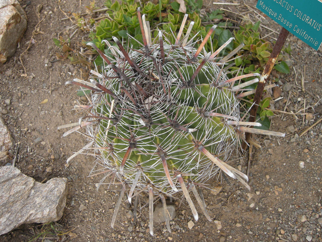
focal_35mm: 35
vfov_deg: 40.7
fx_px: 326
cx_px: 161
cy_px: 121
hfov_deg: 52.6
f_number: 3.8
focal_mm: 7.5
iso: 64
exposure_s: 1/150
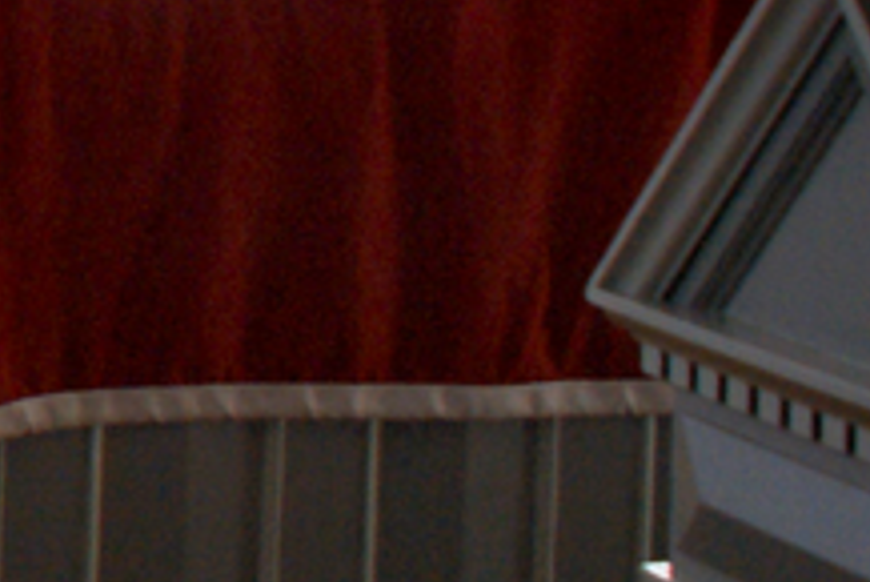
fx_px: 3603
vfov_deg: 8.9
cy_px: -409
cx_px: -1329
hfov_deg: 11.1
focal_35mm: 149
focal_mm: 18
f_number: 4.5
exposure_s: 1/40
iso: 400
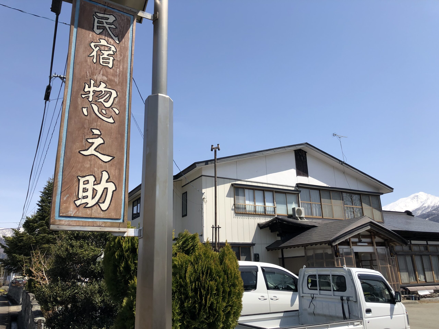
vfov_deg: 49.7
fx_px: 355
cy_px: 164
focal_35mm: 28
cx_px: 220
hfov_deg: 63.4
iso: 20
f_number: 1.8
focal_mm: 3.99
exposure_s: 1/2208
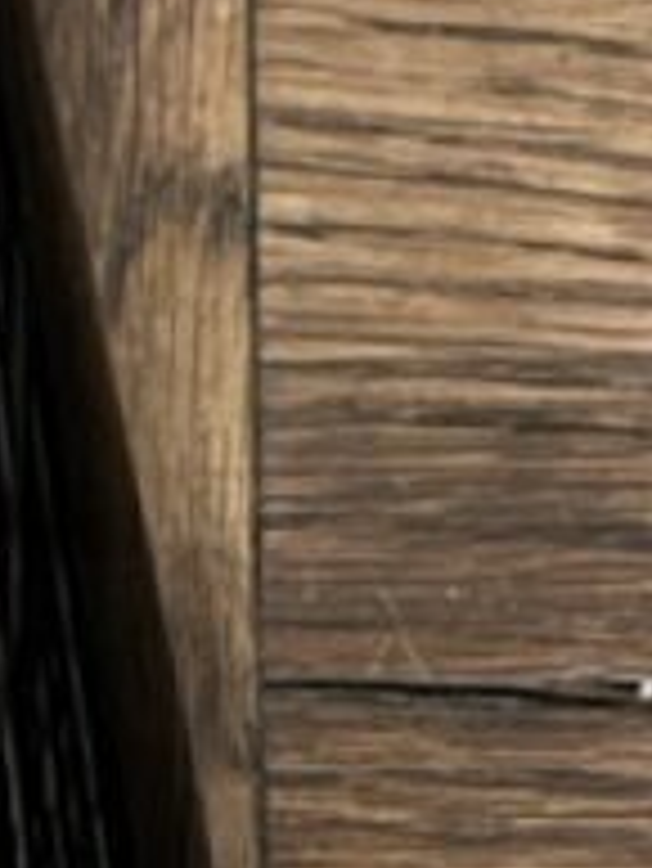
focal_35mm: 138
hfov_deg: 10.6
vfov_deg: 13.8
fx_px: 3462
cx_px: -130
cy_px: 1124
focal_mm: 5.1
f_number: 1.6
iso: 500
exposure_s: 1/50
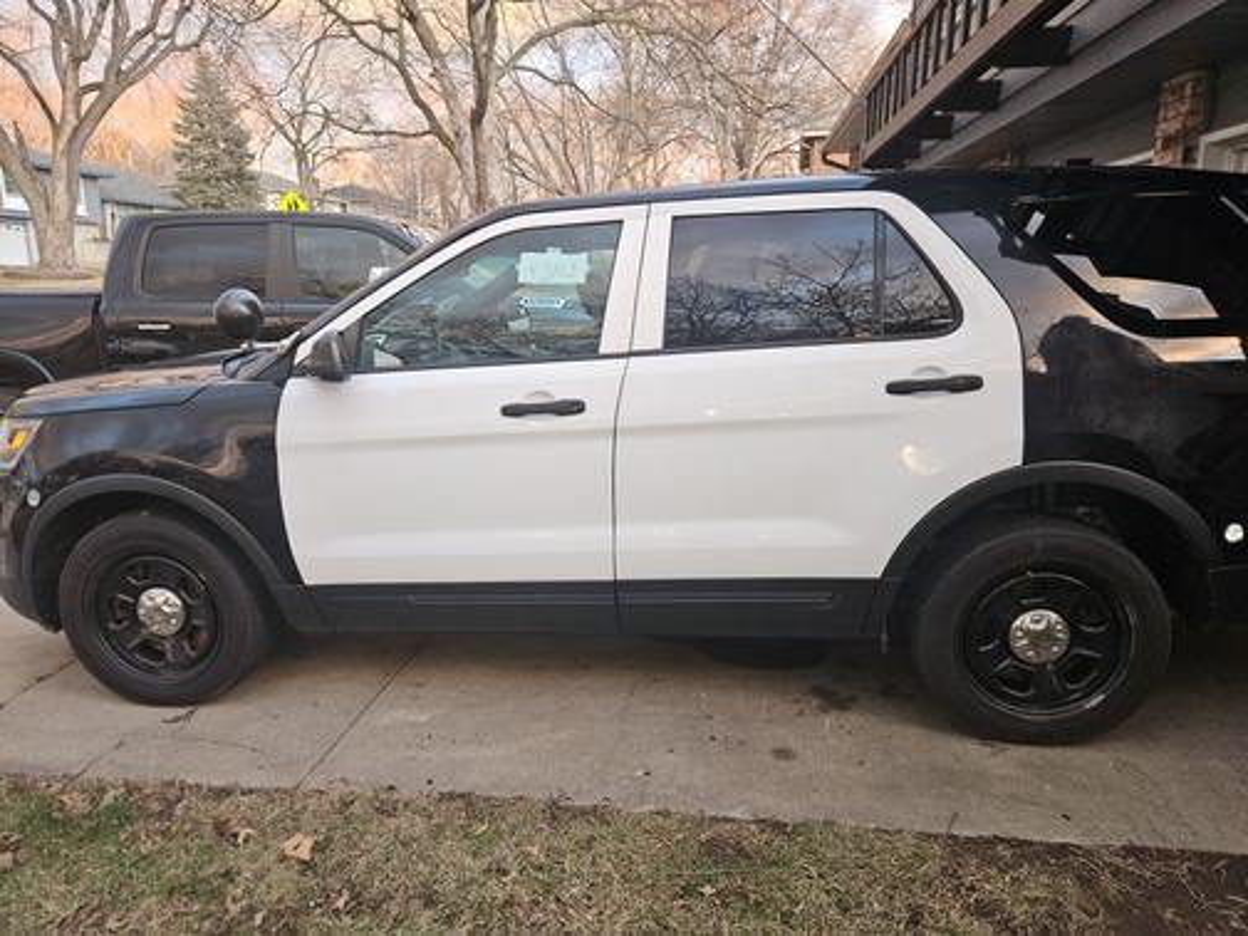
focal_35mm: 23
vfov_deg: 58.9
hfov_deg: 73.9
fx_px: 829
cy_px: 468
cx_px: 624
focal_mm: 5.4
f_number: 1.8
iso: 125
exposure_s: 1/60
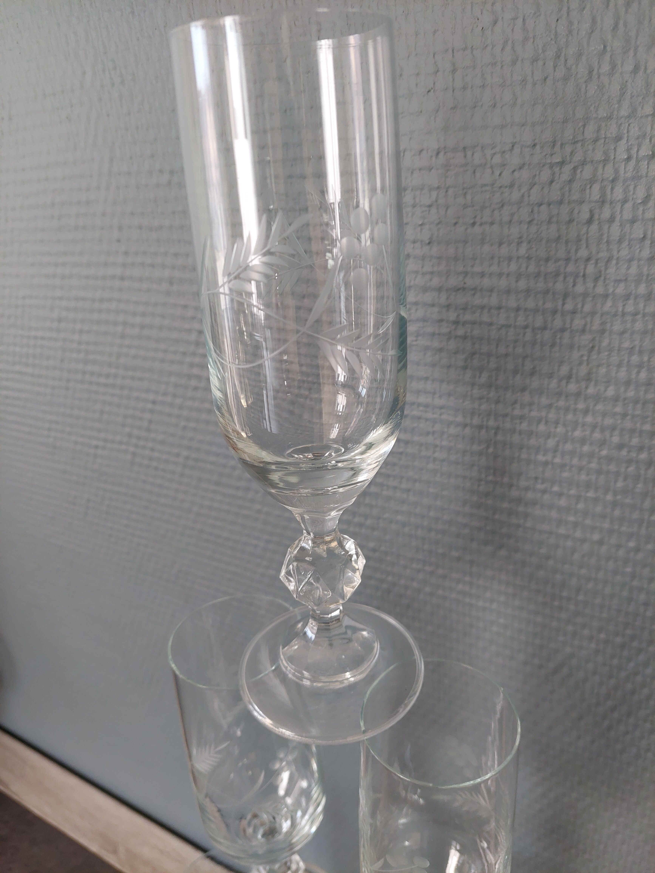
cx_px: 328
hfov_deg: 56.8
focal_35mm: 24
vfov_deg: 71.6
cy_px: 436
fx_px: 606
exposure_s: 1/60
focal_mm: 5.23
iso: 200
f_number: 1.8
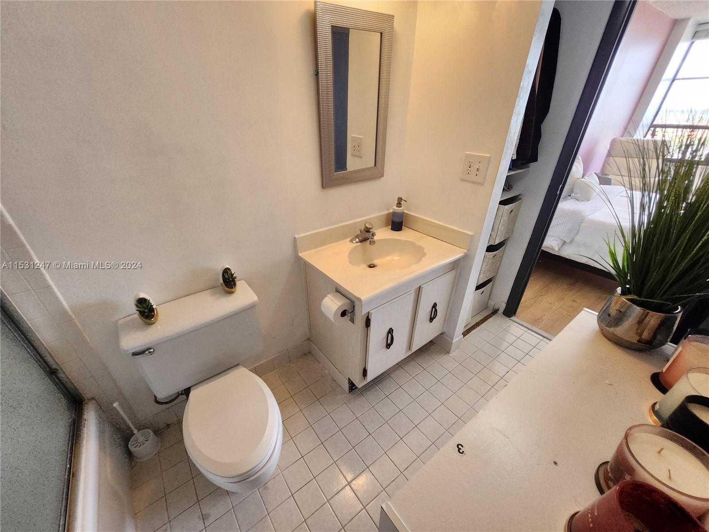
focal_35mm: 13
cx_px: 354
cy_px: 266
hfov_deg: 106.2
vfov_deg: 89.9
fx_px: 266
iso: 250
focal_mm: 1.74
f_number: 2.2
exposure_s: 1/60
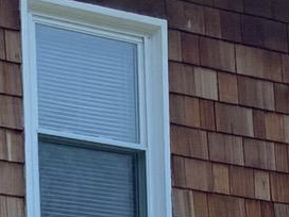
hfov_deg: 9.1
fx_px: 1820
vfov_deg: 6.3
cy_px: 628
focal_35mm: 218
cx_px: 92
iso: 16
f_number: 1.8
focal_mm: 3
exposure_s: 1/781
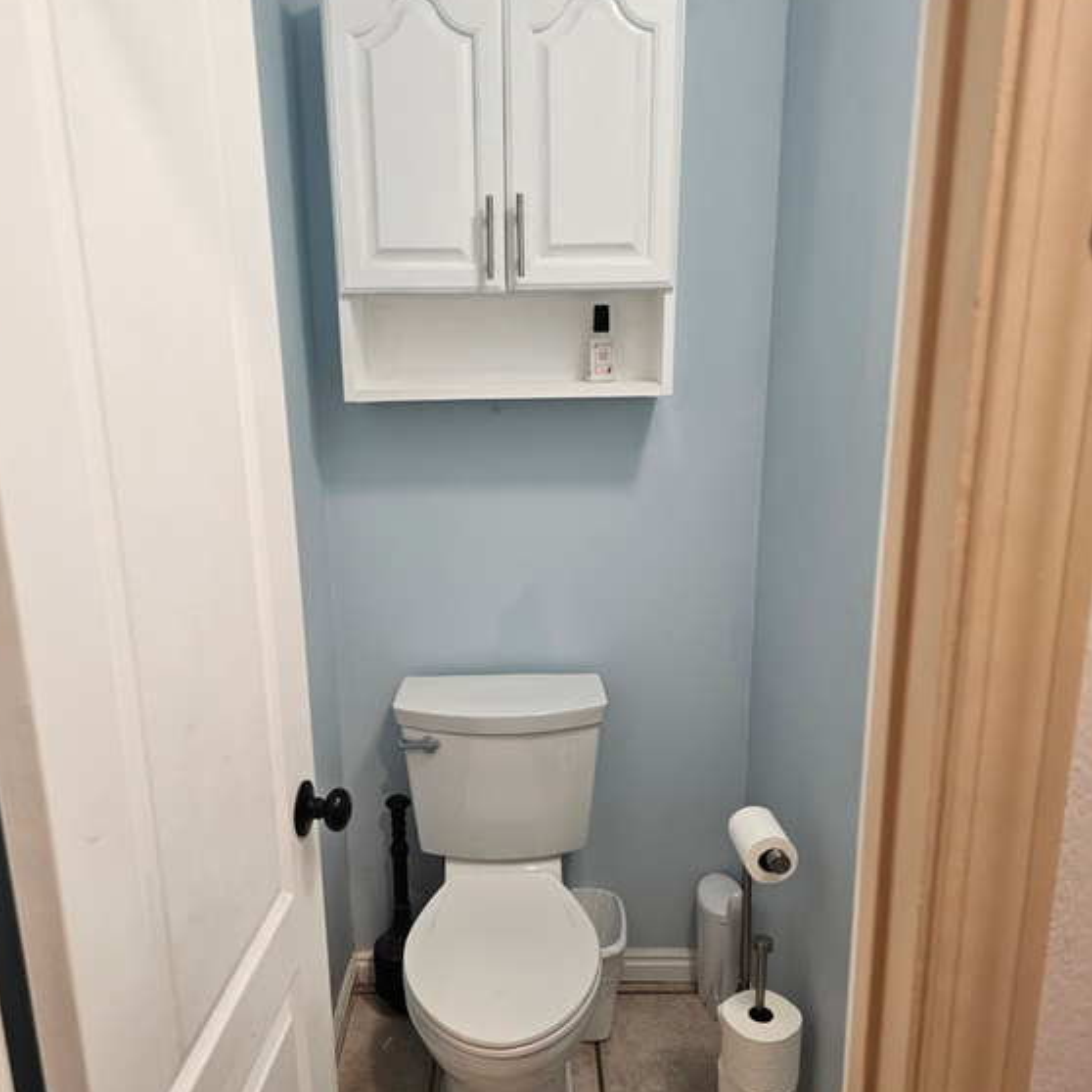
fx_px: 999
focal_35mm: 28
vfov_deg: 57.3
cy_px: 568
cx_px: 532
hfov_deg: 57.3
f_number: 1.7
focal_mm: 6.3
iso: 200
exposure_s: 1/120
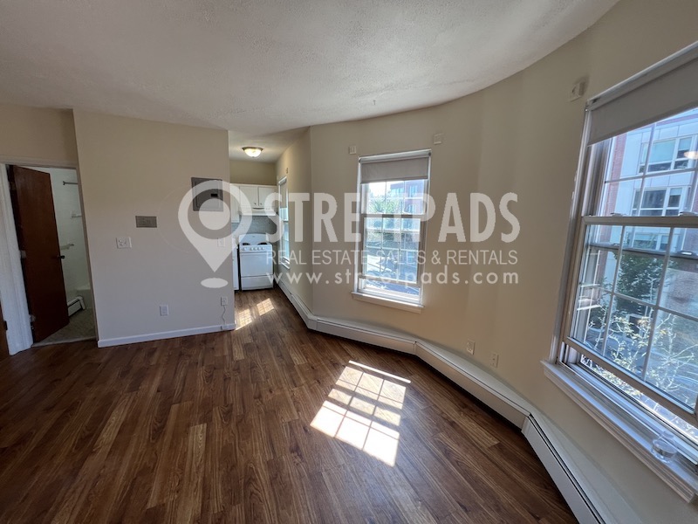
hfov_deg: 106.2
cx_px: 349
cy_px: 262
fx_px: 262
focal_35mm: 13
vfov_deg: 89.9
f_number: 1.8
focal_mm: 1.57
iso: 50
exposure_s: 1/120
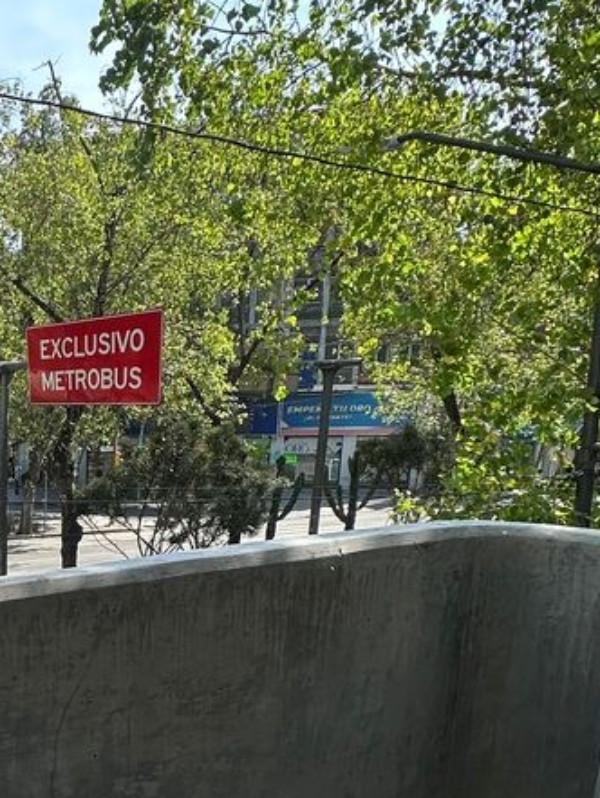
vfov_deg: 47.6
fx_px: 877
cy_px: 571
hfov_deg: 30.6
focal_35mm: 38
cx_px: -159
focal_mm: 2.22
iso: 40
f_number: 2.2
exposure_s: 1/440
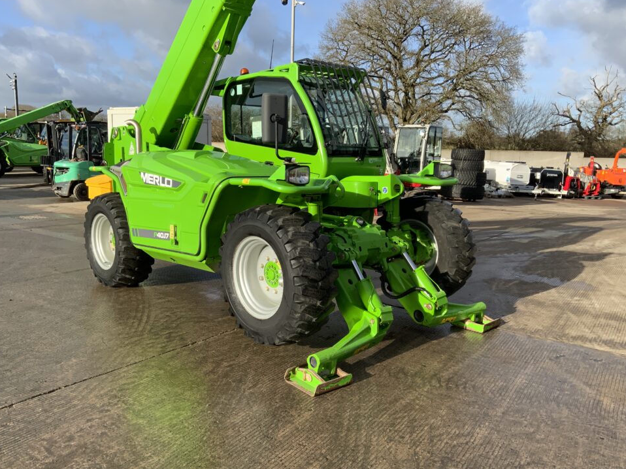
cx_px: 316
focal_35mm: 31
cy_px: 236
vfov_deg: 45.4
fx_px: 560
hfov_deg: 58.4
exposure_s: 1/1168
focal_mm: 3
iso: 16
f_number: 1.8
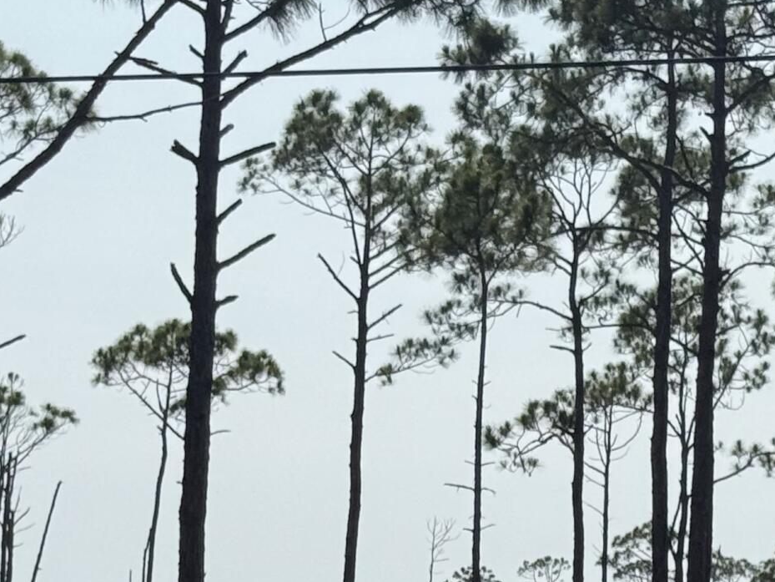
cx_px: 395
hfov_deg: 12.7
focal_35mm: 155
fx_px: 3471
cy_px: 609
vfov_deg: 9.5
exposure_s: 1/11364
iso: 64
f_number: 1.78
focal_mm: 6.76
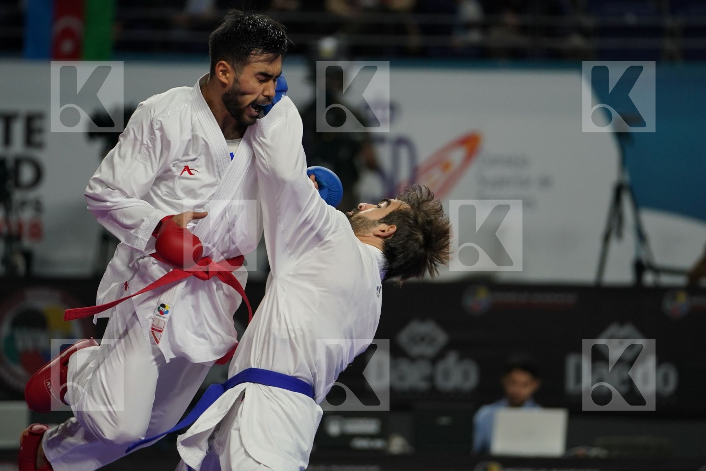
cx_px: 353
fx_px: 5726
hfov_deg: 7.1
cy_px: 236
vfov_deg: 4.7
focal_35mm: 292
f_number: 2.8
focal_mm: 195
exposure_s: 1/1000
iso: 1250
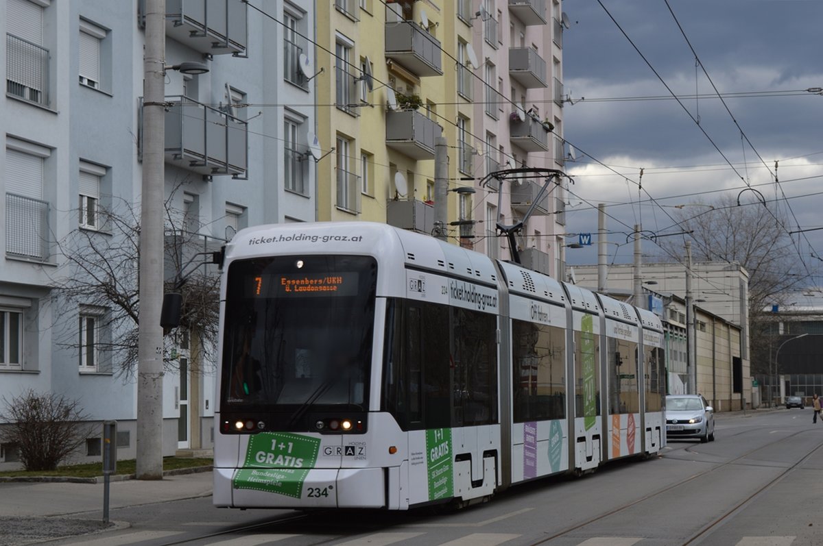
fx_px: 1575
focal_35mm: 69
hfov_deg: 29.3
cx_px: 412
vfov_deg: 19.7
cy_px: 273
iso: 100
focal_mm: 46
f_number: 7.1
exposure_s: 1/200
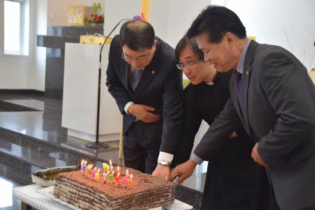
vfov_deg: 25.7
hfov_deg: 37.9
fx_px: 459
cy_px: 105
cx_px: 158
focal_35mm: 52
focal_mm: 35
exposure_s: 1/60
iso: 560
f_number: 4.2
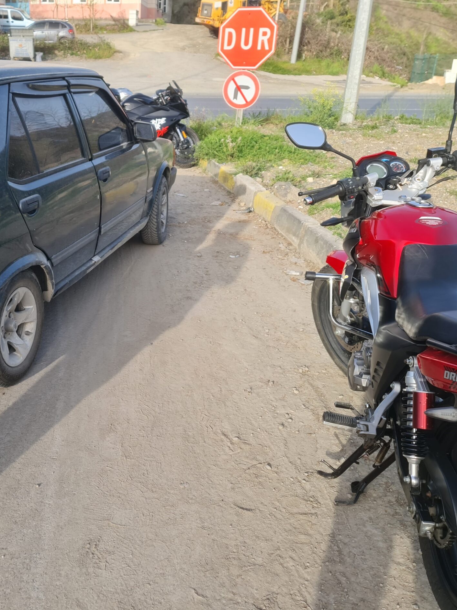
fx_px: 598
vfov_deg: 54.0
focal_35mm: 34
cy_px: 306
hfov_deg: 40.7
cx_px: 118
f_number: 1.8
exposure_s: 1/303
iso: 50
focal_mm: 7
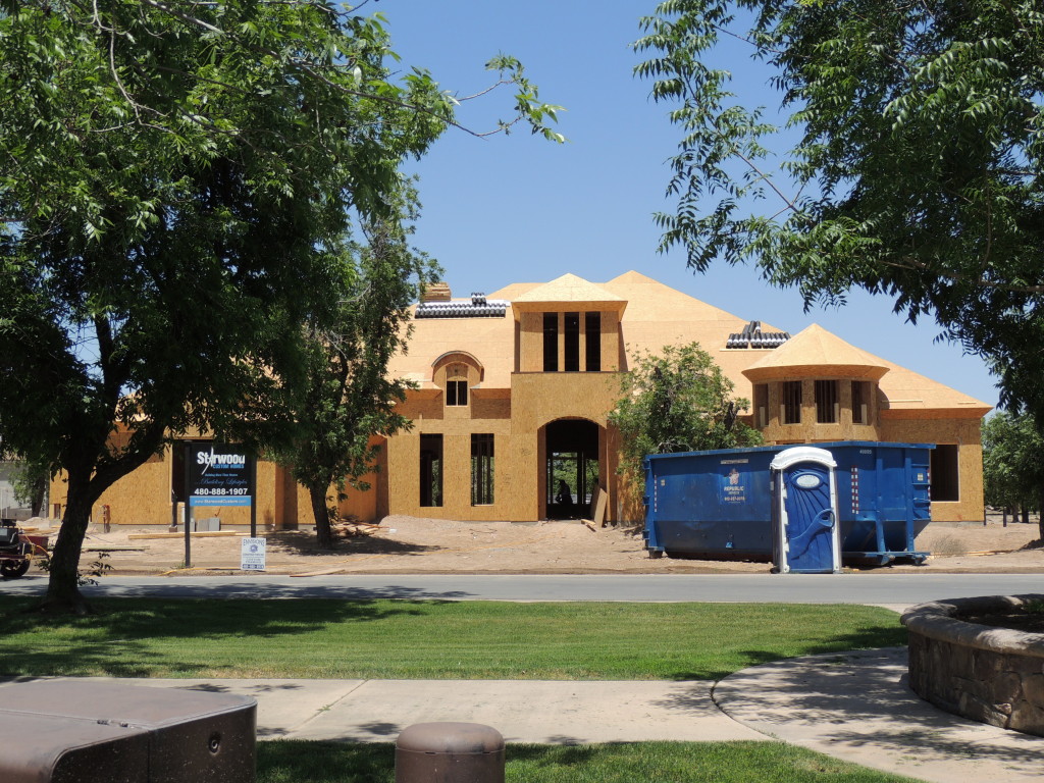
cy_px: 392
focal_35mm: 43
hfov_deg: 43.9
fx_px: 1297
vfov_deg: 33.6
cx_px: 522
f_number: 3.4
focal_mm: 7.6
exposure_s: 1/1250
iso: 100
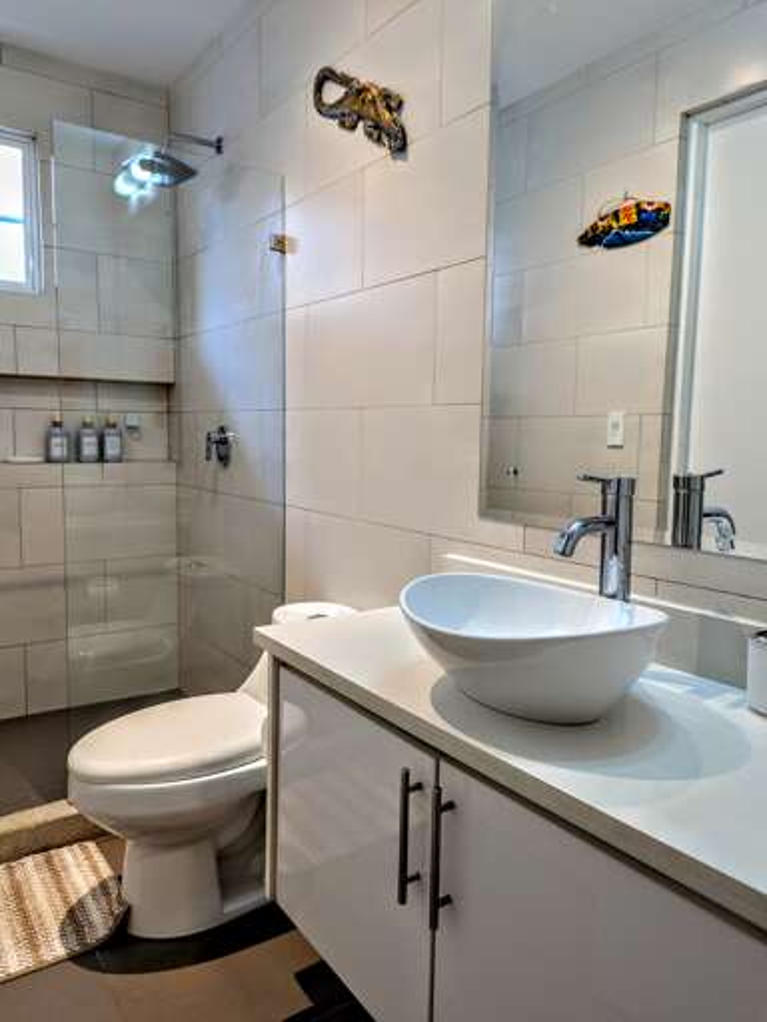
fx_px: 709
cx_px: 384
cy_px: 511
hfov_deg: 56.8
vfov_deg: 71.6
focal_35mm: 24
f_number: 1.85
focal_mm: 6.81
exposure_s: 1/23.8
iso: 55
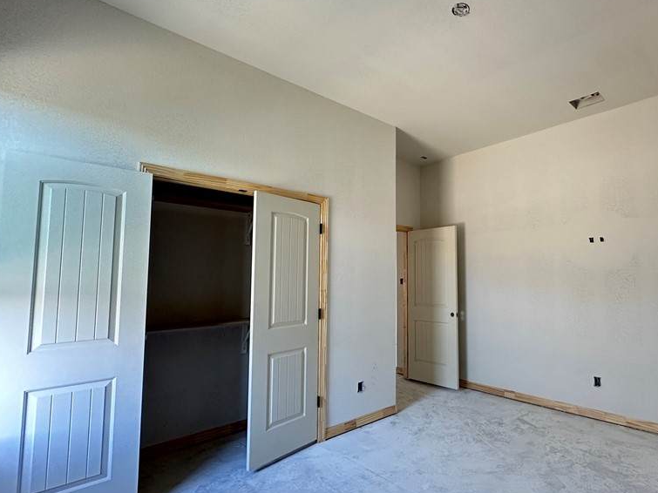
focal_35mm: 19
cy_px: 253
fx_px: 361
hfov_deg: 82.7
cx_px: 420
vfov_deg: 68.7
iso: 250
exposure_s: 1/99
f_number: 2.2
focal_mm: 2.22
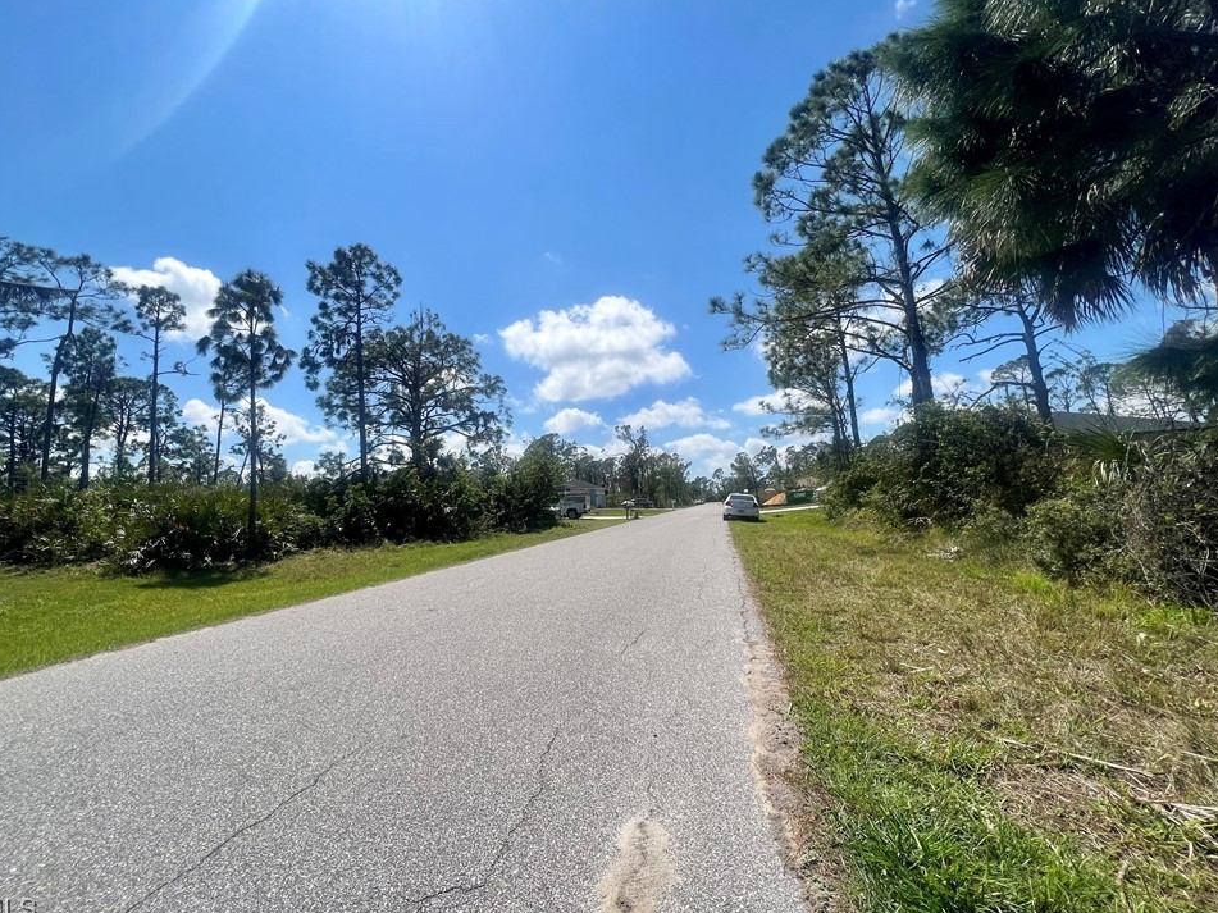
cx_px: 570
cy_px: 446
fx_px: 493
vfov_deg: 85.6
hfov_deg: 101.9
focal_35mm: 14
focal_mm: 1.57
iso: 32
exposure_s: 1/3774
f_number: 1.8
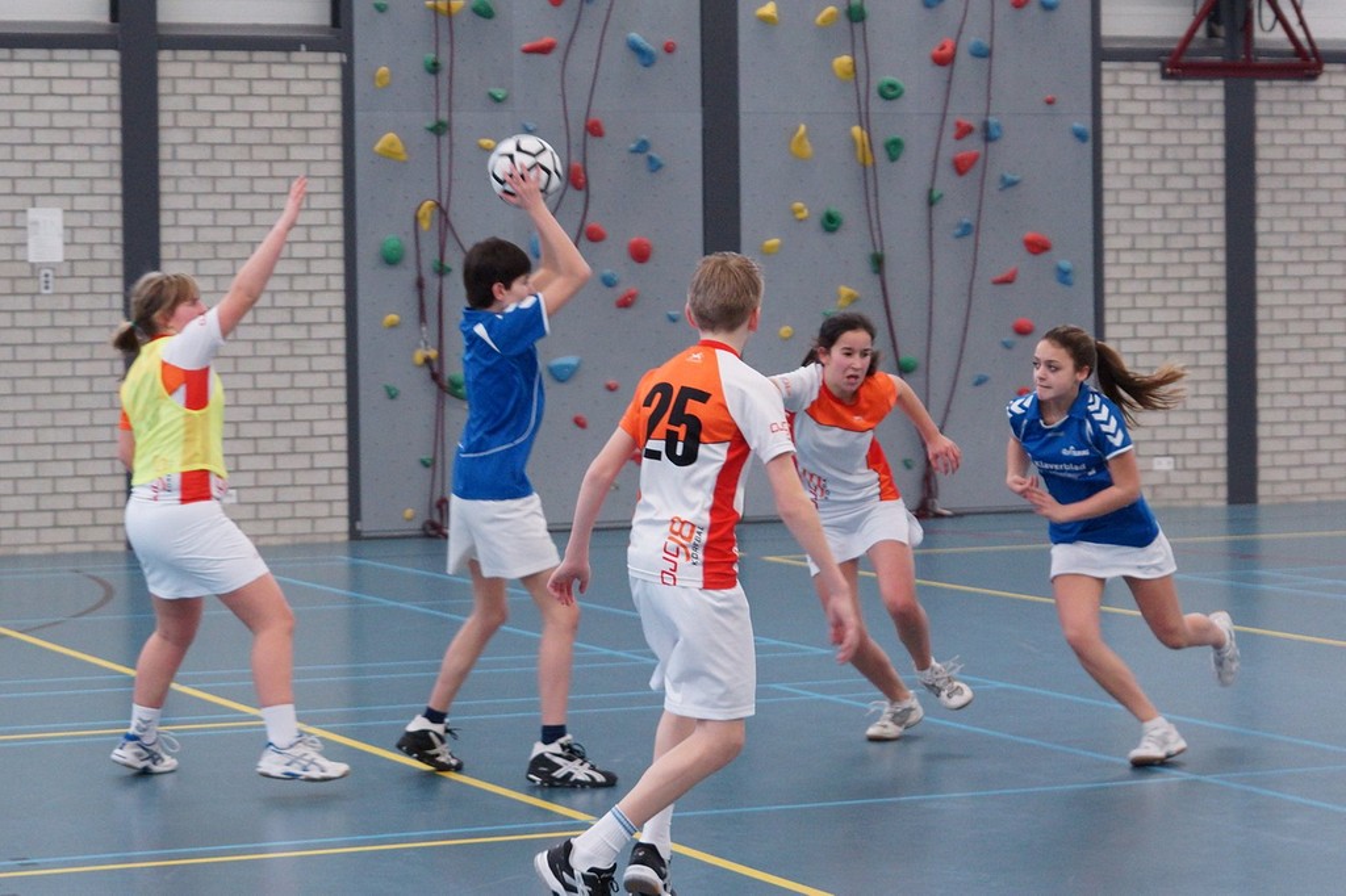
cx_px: 673
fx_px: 2803
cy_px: 448
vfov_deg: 18.2
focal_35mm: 75
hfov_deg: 27.0
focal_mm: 50
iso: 1250
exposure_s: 1/250
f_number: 3.2
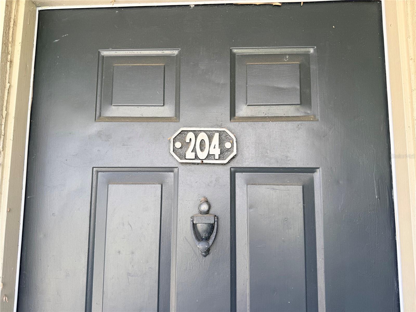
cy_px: 156
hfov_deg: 71.6
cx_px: 208
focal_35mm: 24
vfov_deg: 56.8
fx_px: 288
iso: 64
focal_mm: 6.76
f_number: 1.78
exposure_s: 1/121
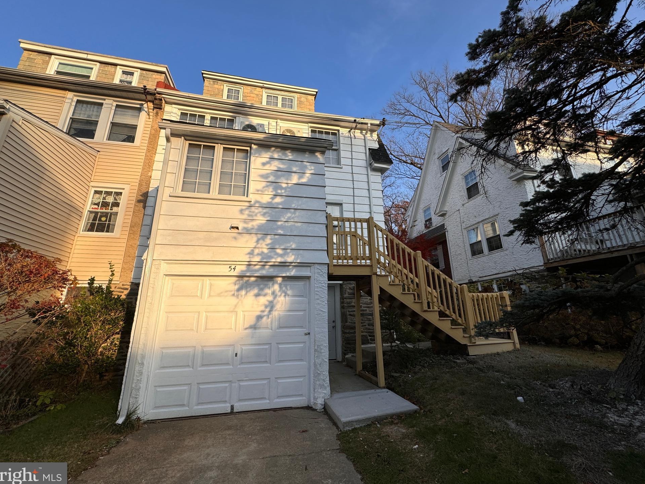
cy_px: 231
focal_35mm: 15
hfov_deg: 98.2
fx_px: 280
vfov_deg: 81.7
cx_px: 328
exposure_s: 1/1034
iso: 50
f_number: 2.2
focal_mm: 2.22
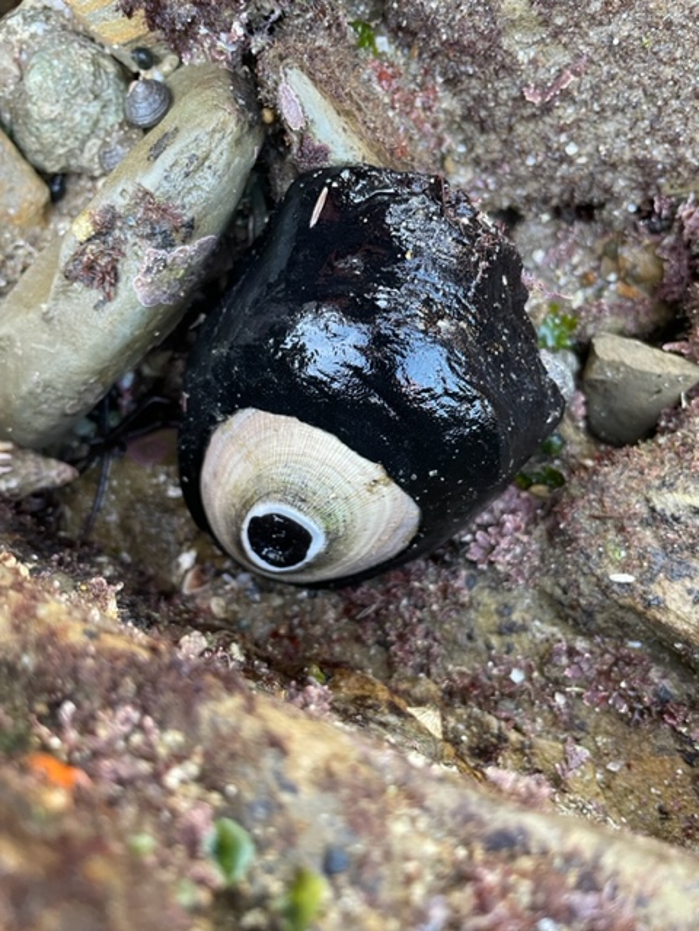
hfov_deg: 53.1
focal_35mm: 26
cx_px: 350
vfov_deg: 67.3
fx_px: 700
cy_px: 466
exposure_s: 1/60
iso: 200
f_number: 1.6
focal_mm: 4.2
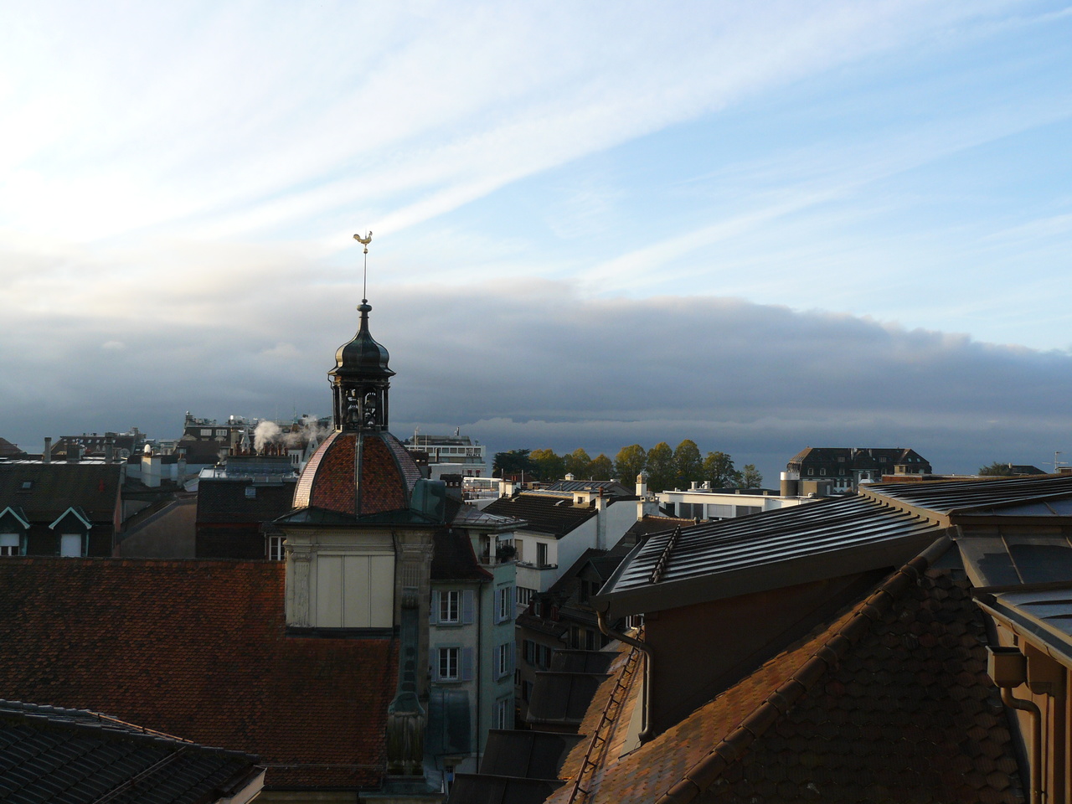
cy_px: 402
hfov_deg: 51.4
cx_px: 536
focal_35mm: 36
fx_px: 1115
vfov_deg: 39.7
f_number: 4
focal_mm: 6
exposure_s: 1/250
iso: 100
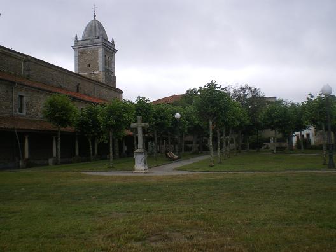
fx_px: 369
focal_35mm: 38
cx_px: 168
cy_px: 126
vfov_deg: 37.7
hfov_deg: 49.0
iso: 64
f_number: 4.6
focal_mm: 6.3
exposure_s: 1/100
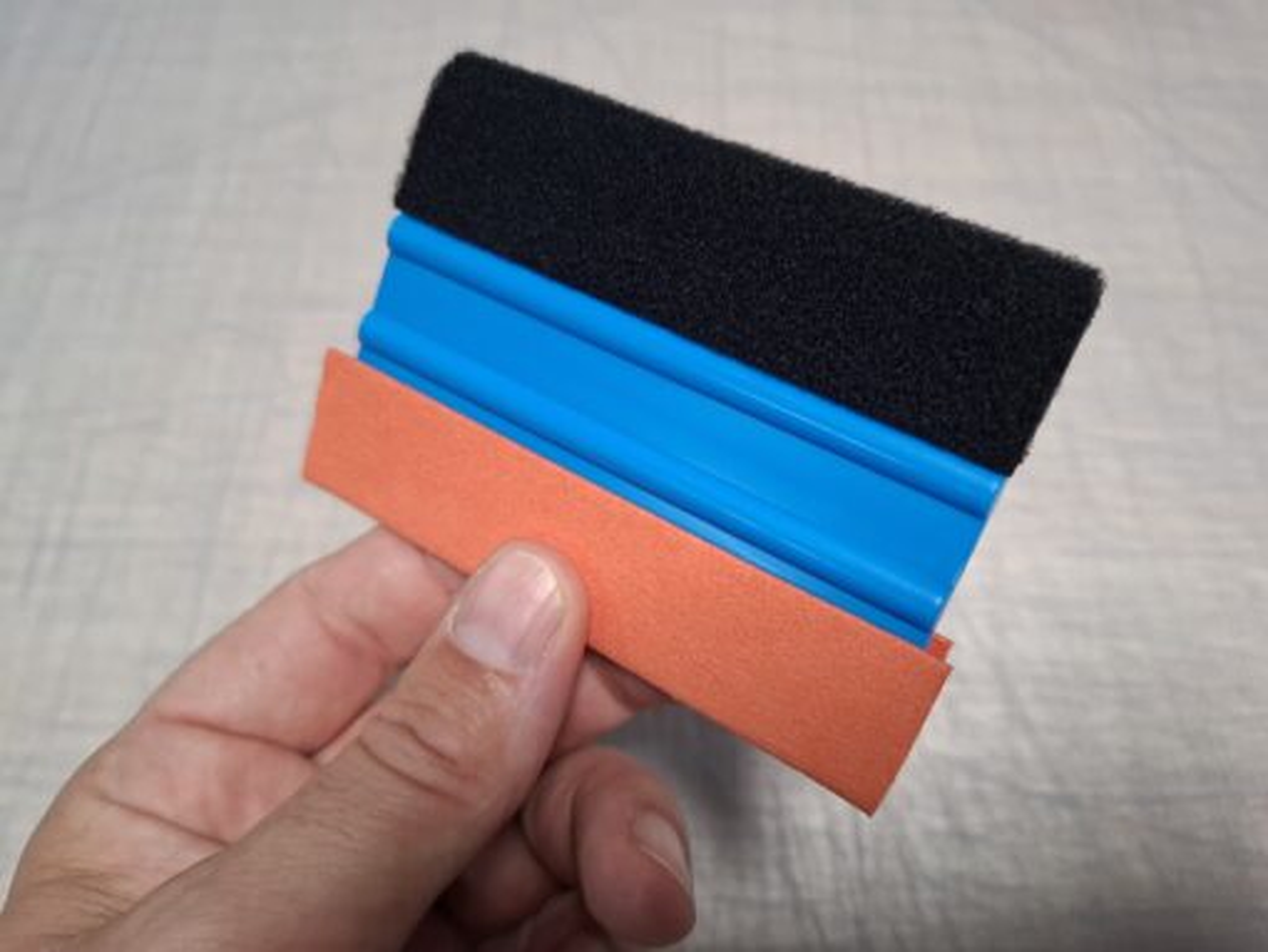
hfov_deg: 73.9
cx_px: 634
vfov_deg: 58.9
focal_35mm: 23
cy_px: 476
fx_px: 843
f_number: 1.8
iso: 250
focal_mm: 5.54
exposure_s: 1/100
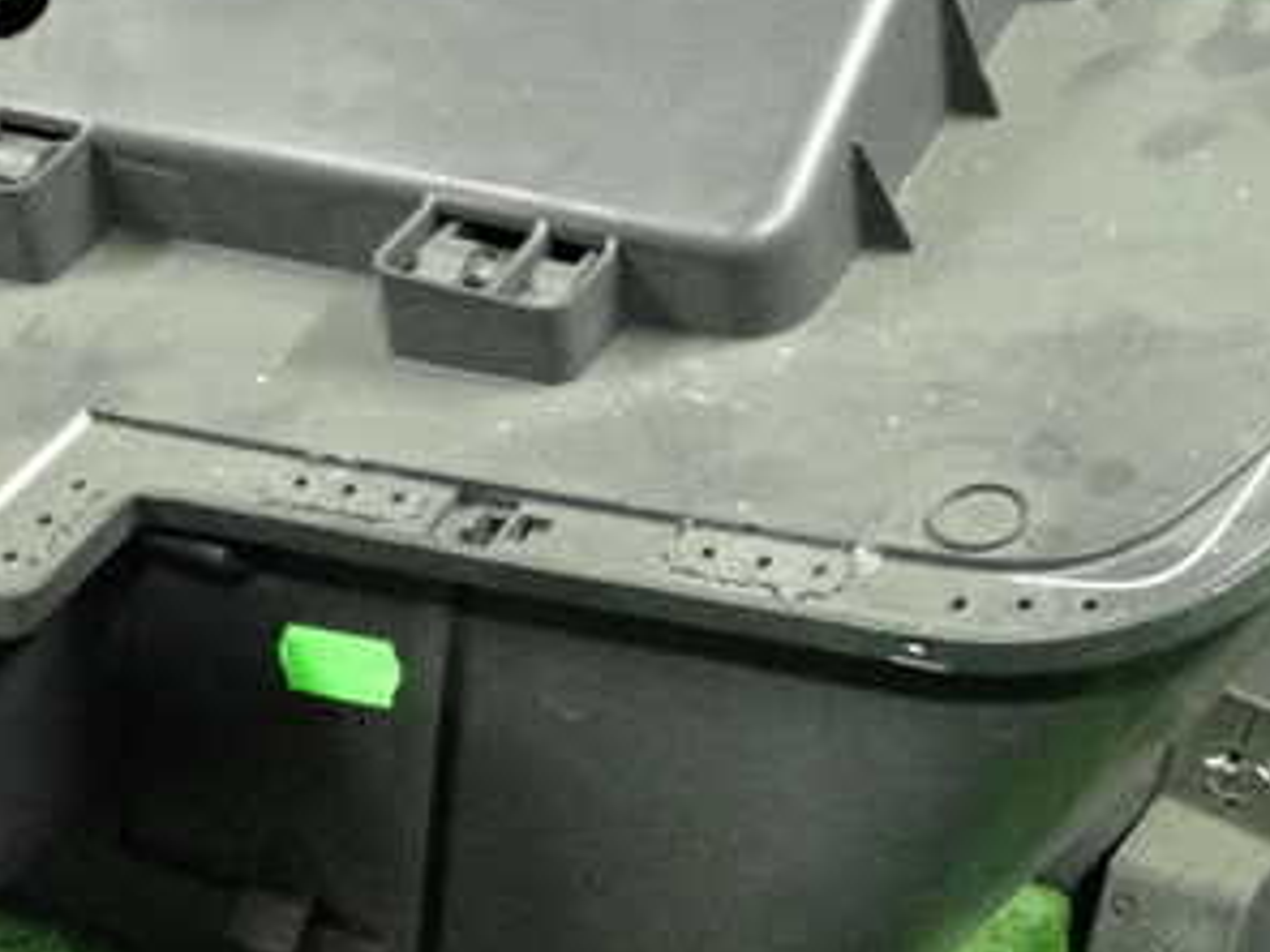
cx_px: 789
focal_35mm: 73
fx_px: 2678
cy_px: 386
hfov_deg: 26.6
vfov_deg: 20.1
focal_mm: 6.37
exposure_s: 1/125
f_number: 2.5
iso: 4000
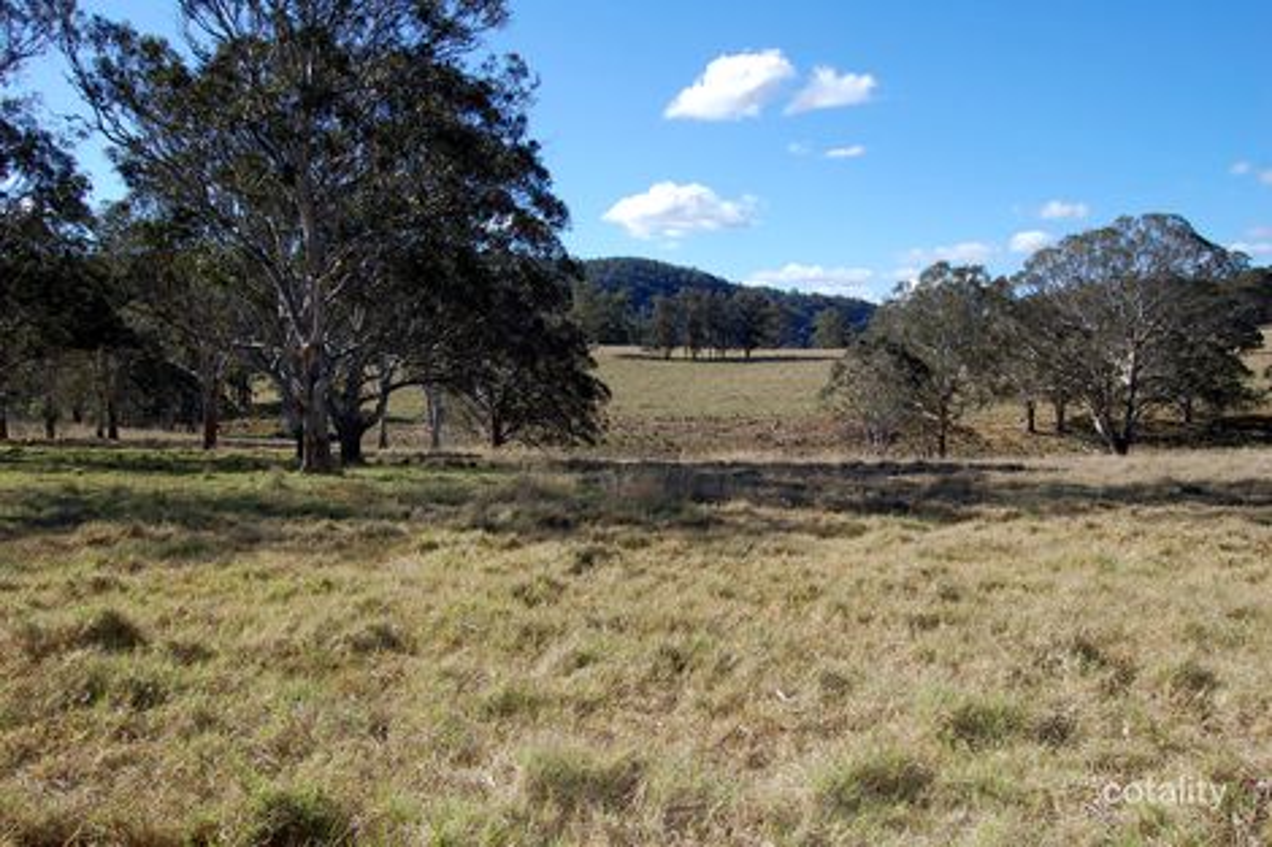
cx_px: 636
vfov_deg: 47.9
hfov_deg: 67.4
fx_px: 954
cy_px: 424
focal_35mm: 27
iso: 200
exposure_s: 1/320
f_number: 9
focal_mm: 18
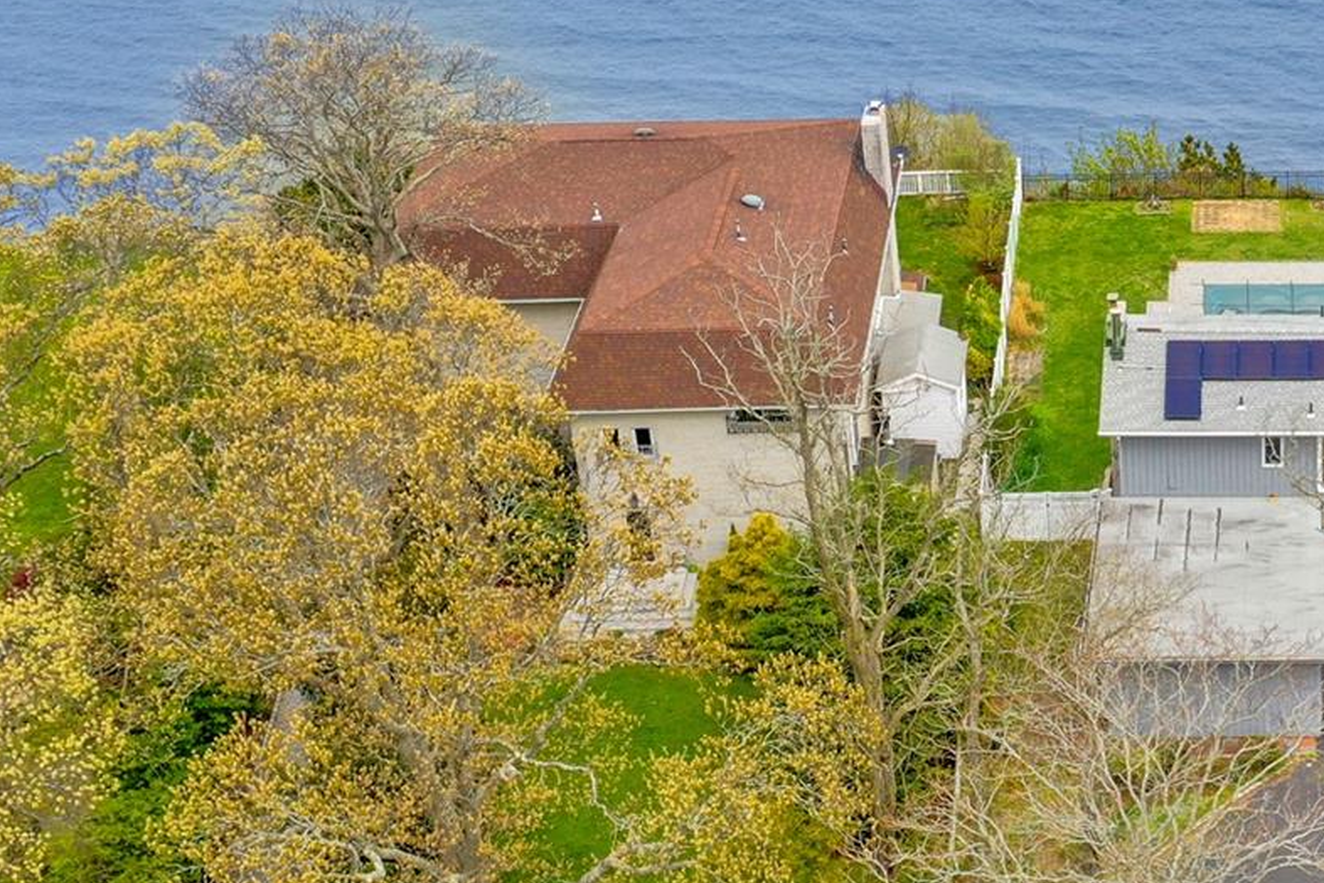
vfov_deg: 18.5
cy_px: 698
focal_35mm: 73
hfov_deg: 26.3
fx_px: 2685
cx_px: 1305
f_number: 5.6
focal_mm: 10.26
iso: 100
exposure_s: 1/1000
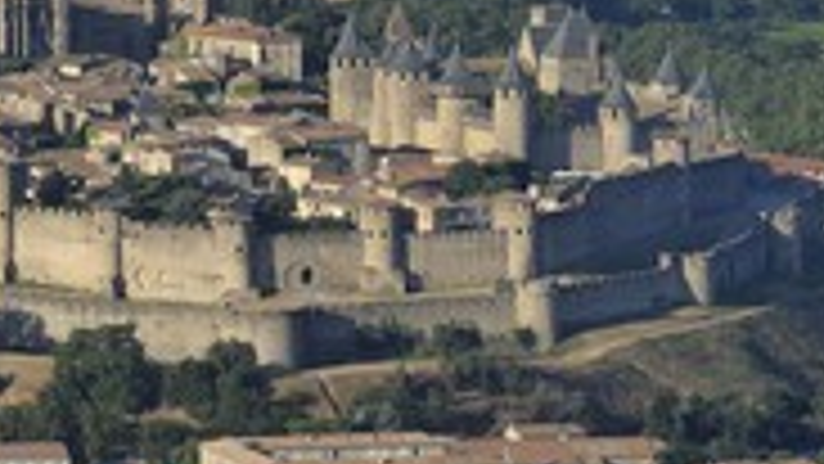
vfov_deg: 2.5
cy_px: -72
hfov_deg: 4.5
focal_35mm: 480
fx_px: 10489
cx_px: 5
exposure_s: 1/800
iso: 400
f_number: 9
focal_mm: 200
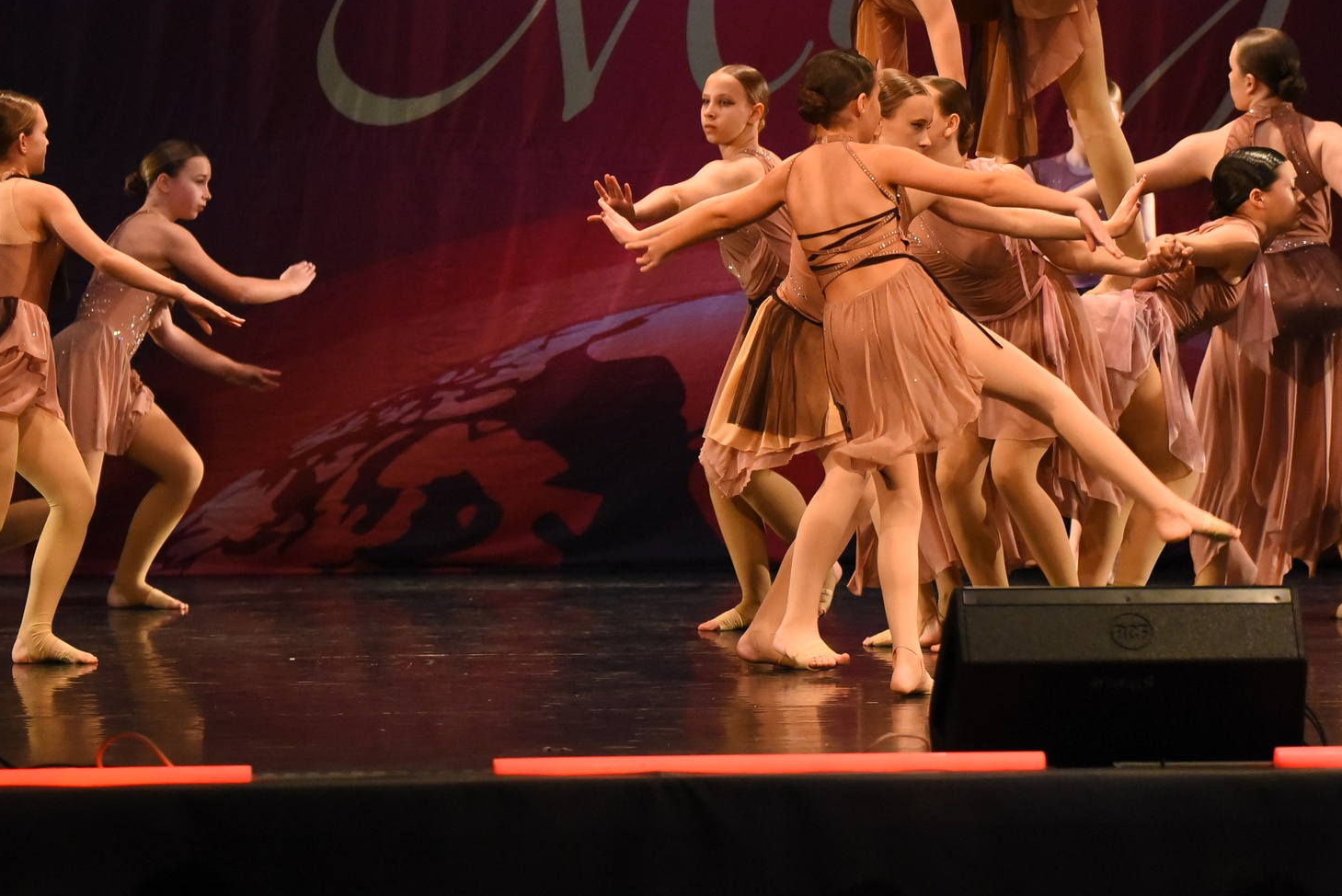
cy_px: 275
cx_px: 959
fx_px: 6675
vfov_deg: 7.7
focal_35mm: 179
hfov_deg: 11.5
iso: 5000
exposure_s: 1/800
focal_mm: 102
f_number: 3.2
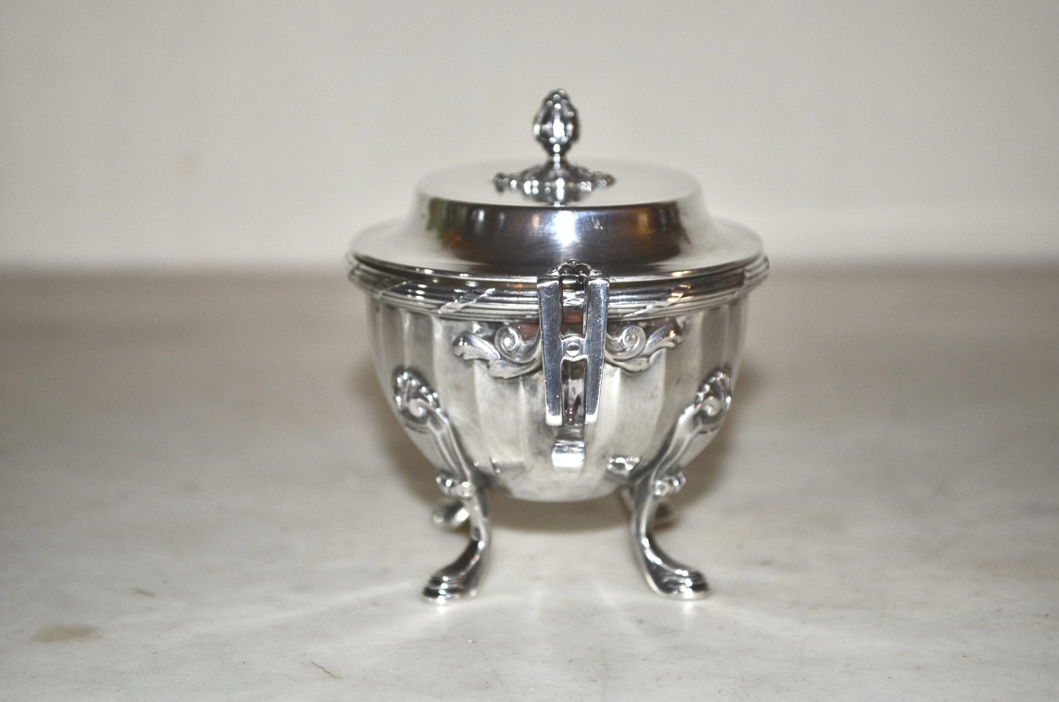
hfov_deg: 24.7
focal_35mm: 82
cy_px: 351
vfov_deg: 16.5
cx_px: 530
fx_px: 2422
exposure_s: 1/30
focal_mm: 55
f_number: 5.6
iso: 200
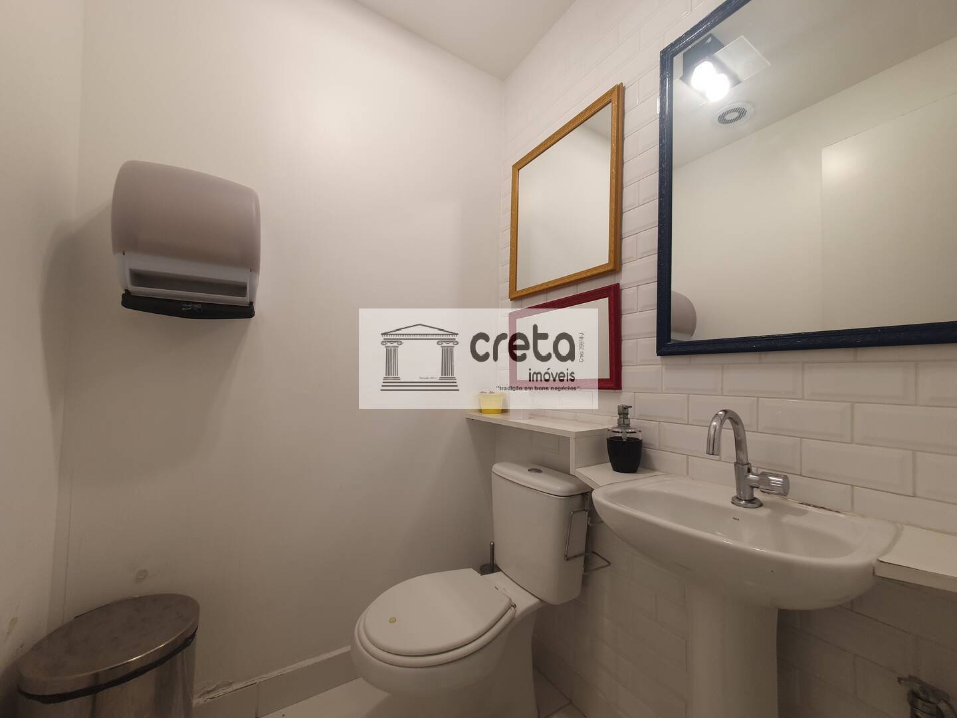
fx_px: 359
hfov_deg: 106.2
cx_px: 478
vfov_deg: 89.9
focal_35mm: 13
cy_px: 359
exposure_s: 1/60
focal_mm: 1.8
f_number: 2.2
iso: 50
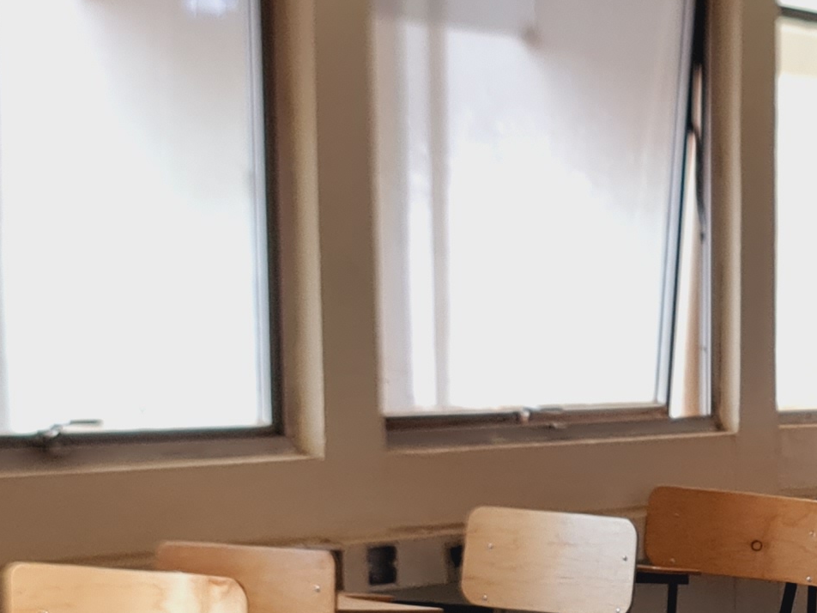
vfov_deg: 13.8
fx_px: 2478
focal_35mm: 105
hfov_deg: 17.9
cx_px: 942
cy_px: 703
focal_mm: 7
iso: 160
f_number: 1.8
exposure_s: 1/100
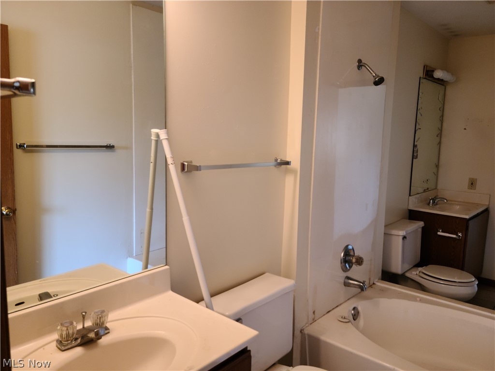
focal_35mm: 28
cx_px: 248
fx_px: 400
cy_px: 186
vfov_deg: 49.7
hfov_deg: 63.4
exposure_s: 1/40
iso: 200
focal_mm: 5.9
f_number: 2
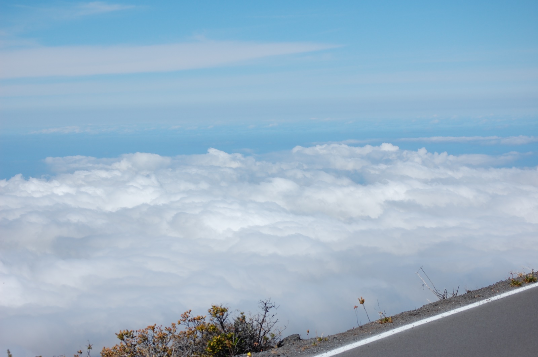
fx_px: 1455
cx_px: 269
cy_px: 178
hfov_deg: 20.9
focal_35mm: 98
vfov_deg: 14.0
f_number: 8
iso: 200
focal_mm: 65
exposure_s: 1/1000
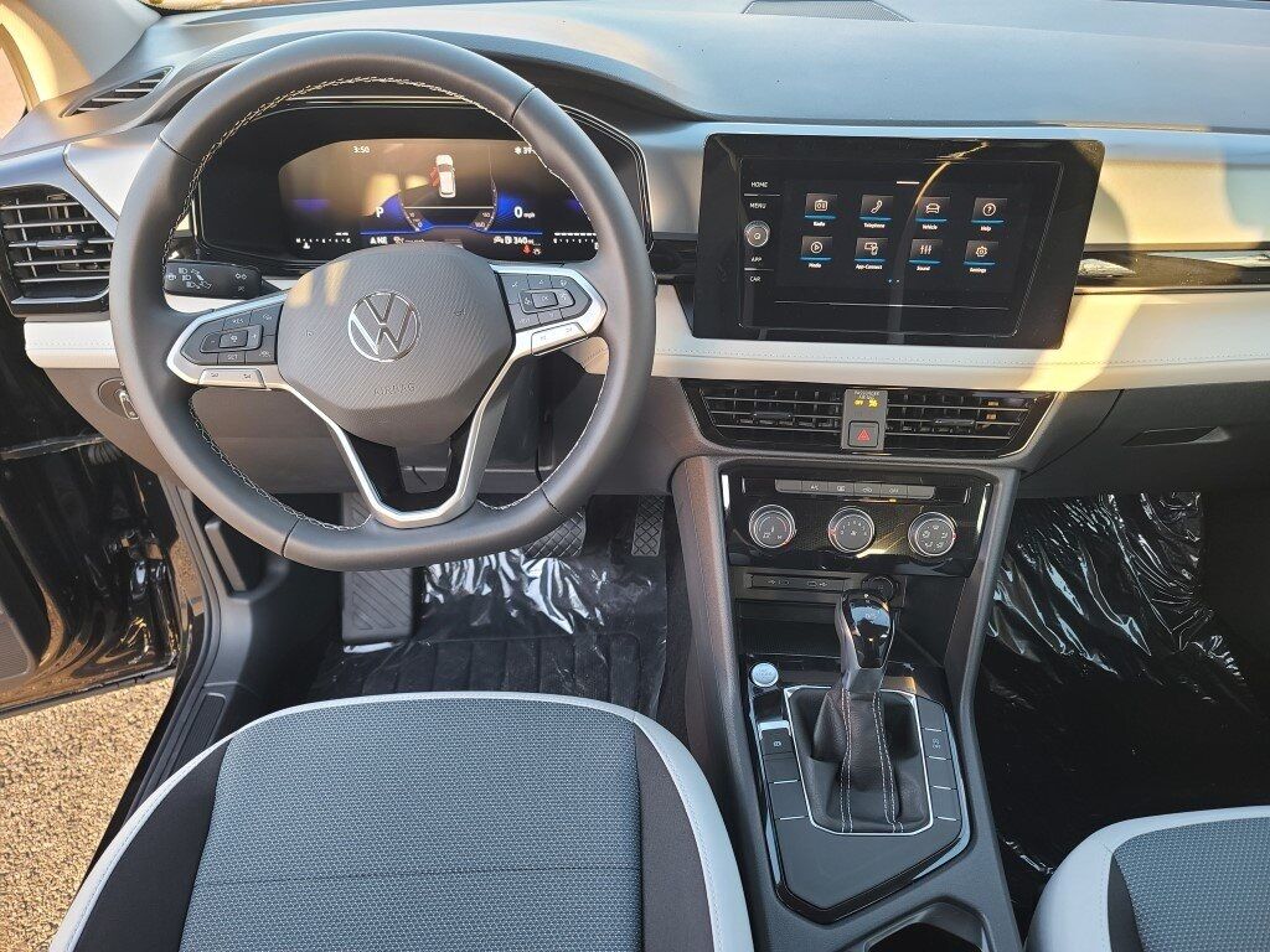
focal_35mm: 25
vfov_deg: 54.9
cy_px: 476
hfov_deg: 69.4
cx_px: 635
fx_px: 917
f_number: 1.8
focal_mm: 7
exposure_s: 1/60
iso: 100
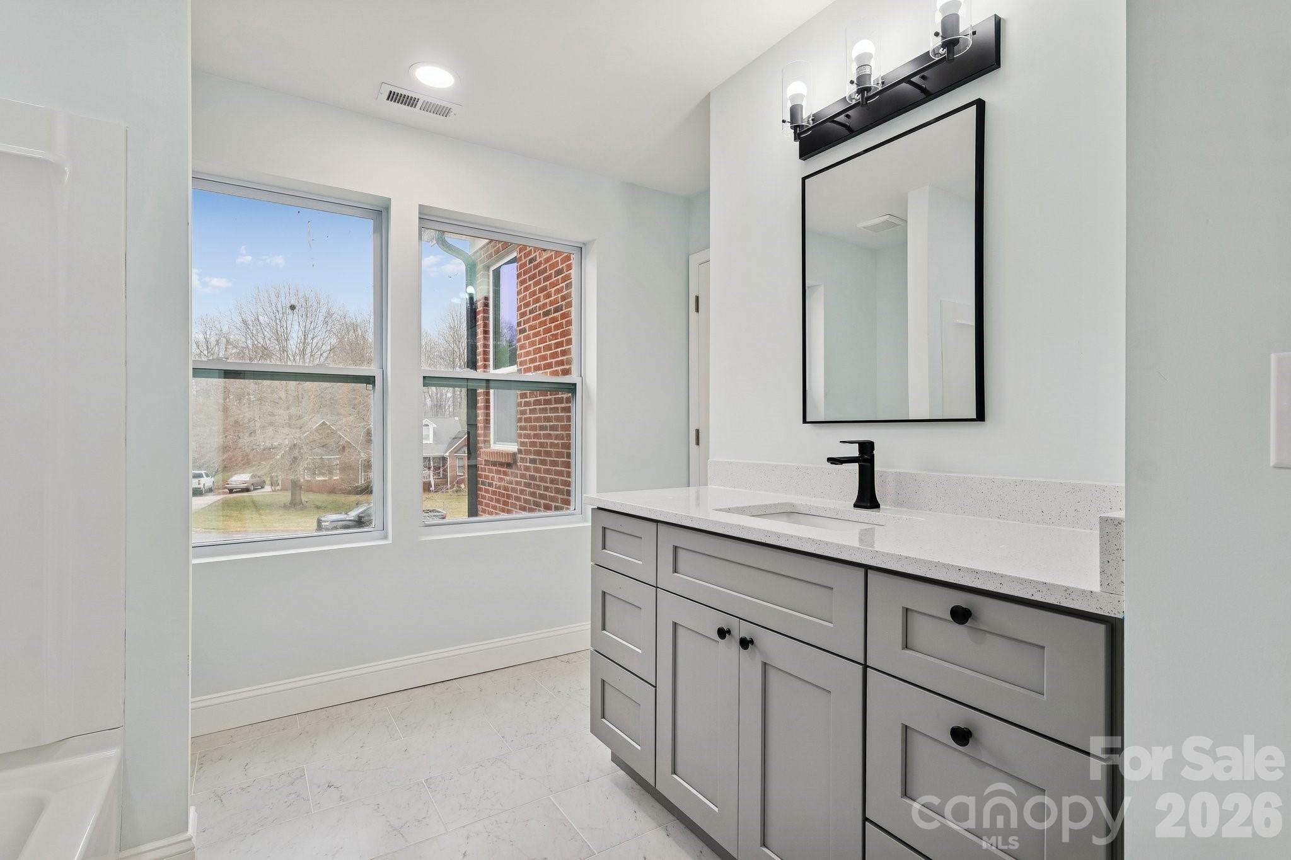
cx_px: 646
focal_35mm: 16
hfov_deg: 96.7
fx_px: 574
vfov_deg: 73.7
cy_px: 430
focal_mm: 16
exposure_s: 1/30
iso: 400
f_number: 8
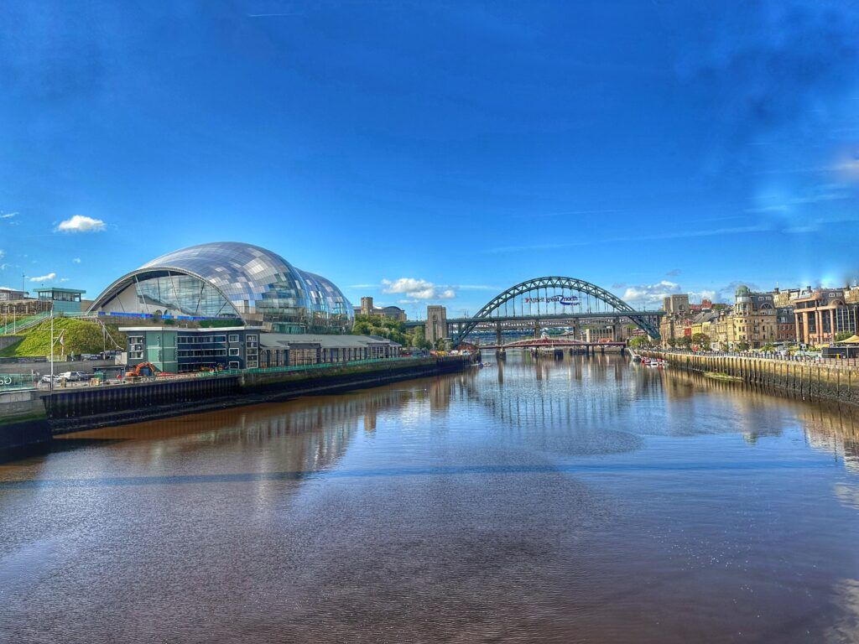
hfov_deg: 71.6
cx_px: 430
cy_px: 322
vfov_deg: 56.8
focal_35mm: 24
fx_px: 596
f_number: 1.78
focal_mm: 6.86
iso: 80
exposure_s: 1/4348
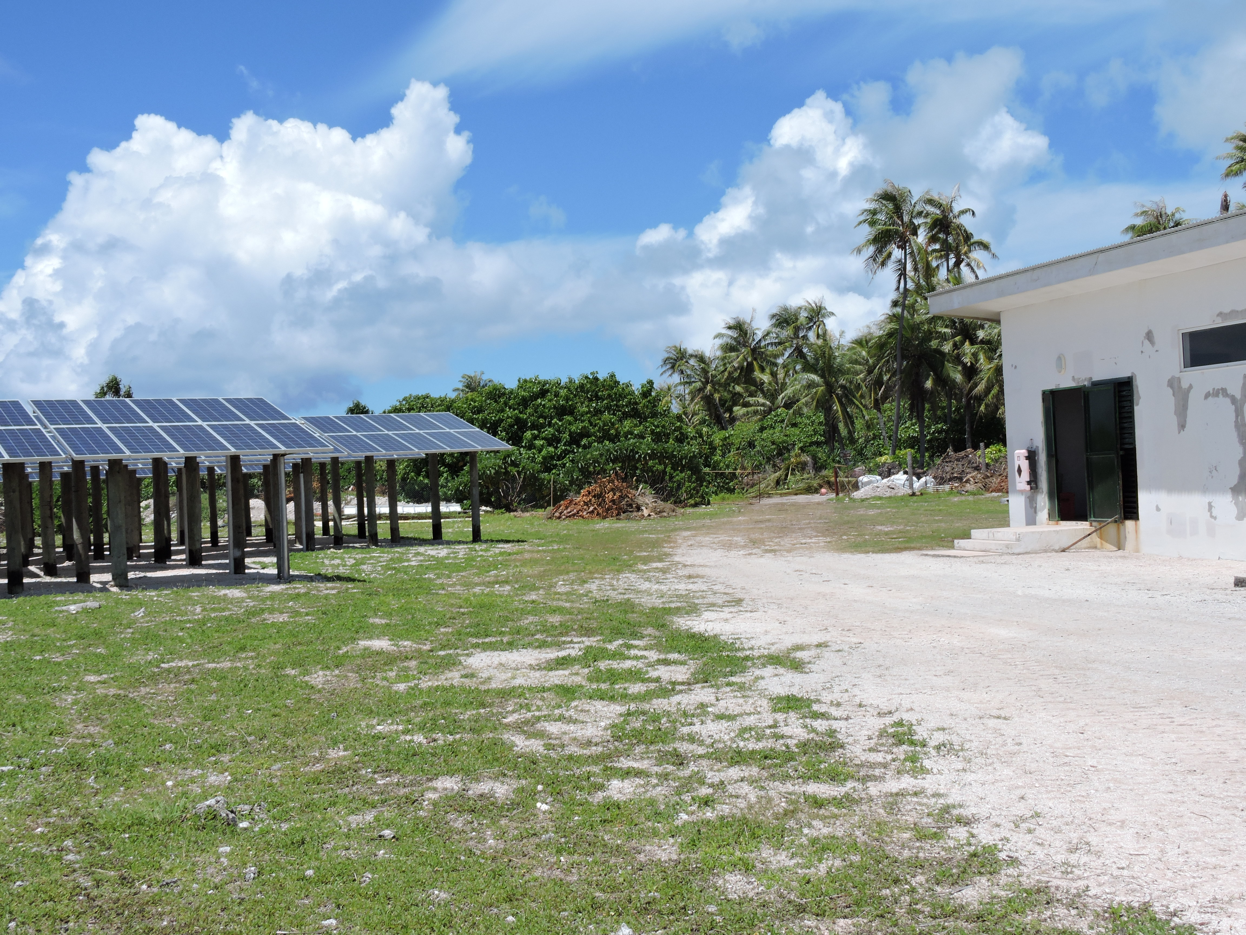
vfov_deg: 32.2
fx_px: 1620
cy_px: 468
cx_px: 623
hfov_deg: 42.1
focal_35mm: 45
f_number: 4.5
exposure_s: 1/1250
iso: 100
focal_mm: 8.1
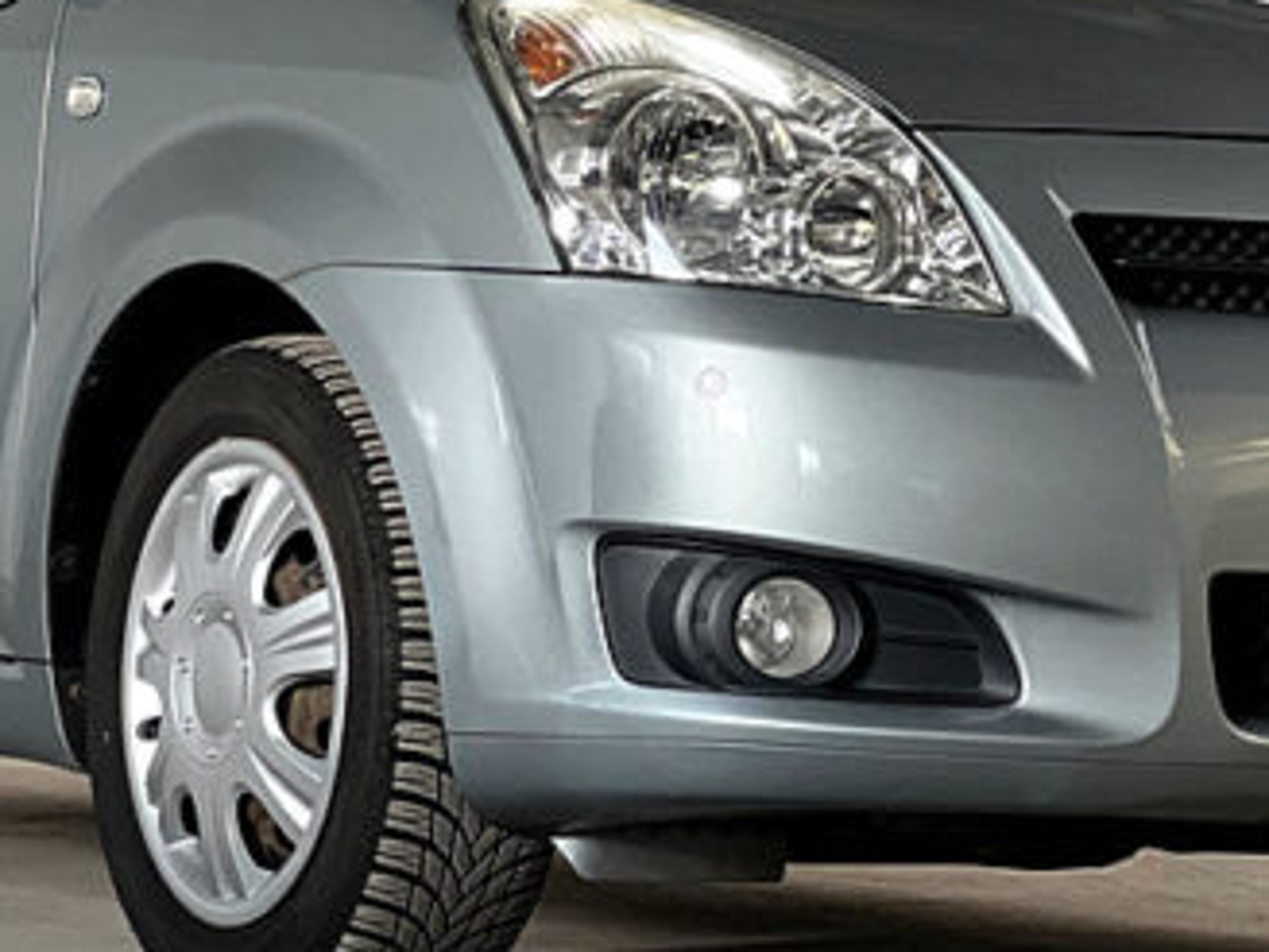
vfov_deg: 7.8
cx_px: 576
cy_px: -135
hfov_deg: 10.5
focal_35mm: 188
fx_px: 6892
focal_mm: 9
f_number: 2.8
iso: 250
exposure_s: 1/121
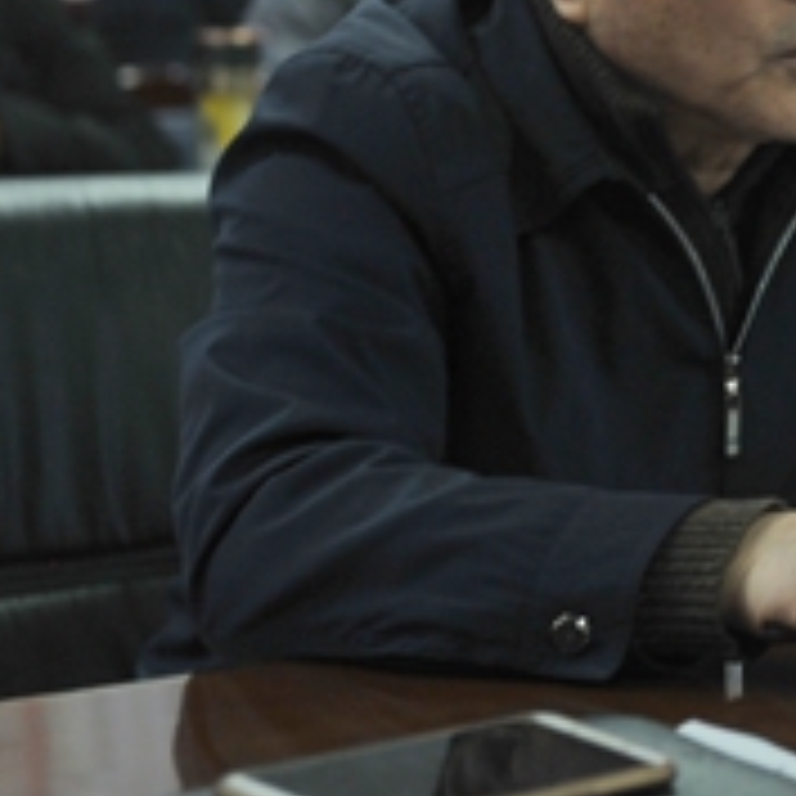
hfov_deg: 10.5
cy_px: 81
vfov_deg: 10.6
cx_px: 908
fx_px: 4267
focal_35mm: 164
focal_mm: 62
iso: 800
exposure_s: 1/80
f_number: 3.5
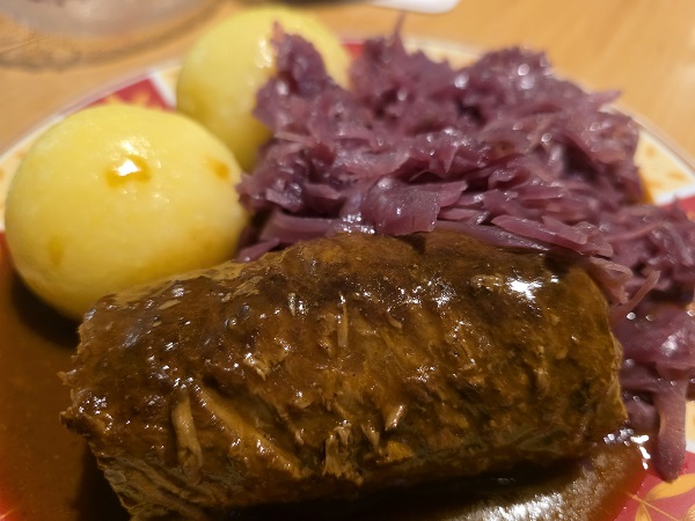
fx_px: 462
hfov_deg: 73.9
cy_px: 260
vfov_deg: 58.9
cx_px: 348
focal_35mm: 23
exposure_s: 1/100
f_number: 1.7
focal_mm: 6.3
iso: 1000
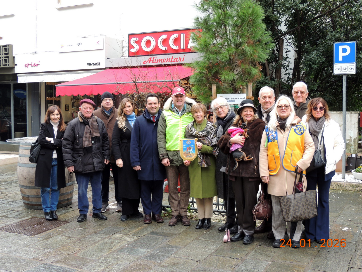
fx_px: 450
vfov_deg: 33.6
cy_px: 136
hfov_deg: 43.9
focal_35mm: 43
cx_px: 181
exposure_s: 1/50
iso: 110
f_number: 3.4
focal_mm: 7.6
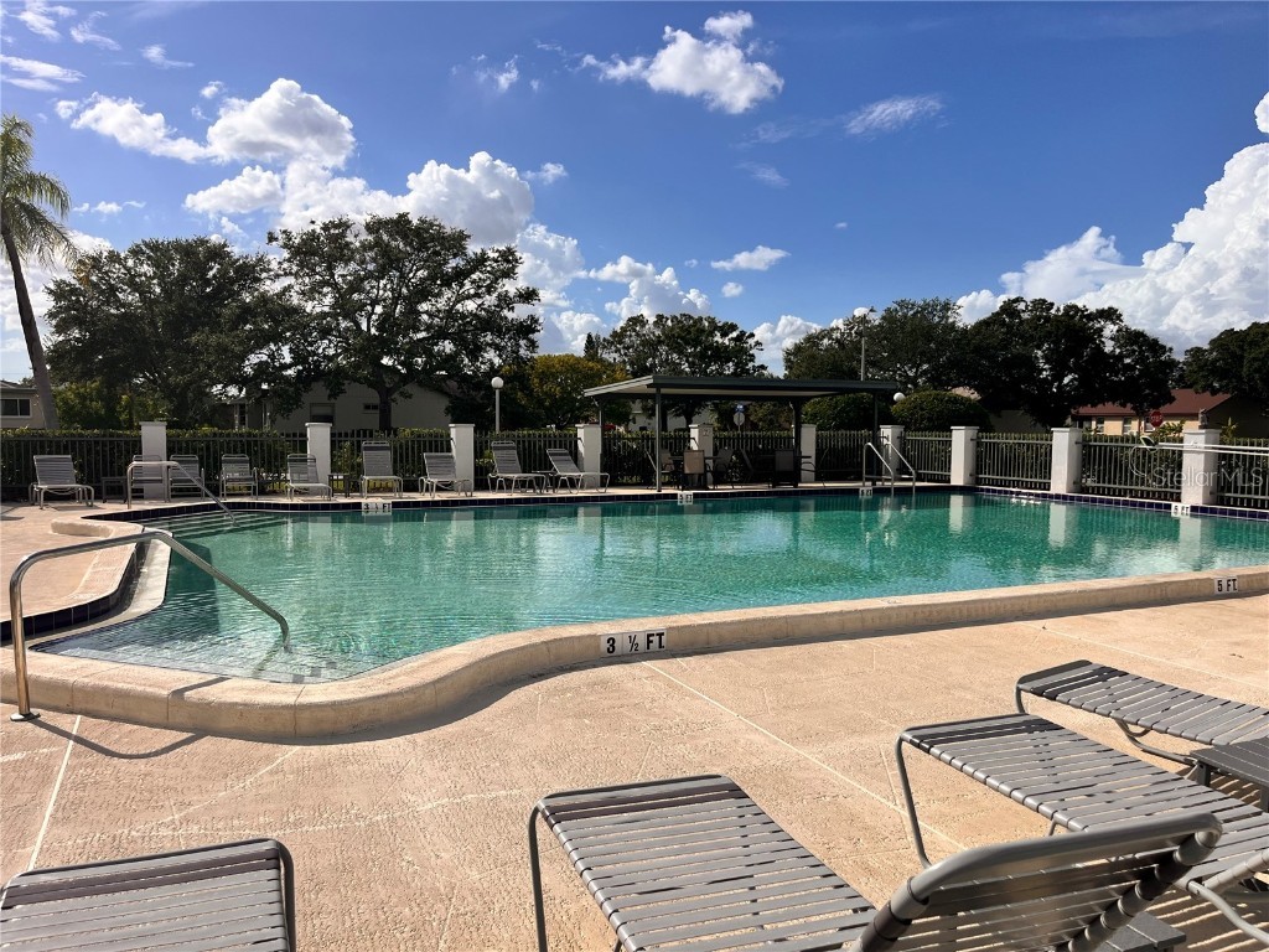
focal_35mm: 26
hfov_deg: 67.3
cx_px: 634
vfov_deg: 53.1
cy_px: 476
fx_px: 953
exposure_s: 1/7353
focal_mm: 5.1
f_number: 1.6
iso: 50
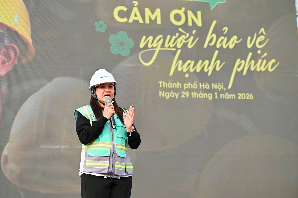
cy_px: 99
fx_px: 811
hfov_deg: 20.8
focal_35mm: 98
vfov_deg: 13.9
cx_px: 149
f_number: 4
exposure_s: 1/500
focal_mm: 98
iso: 160
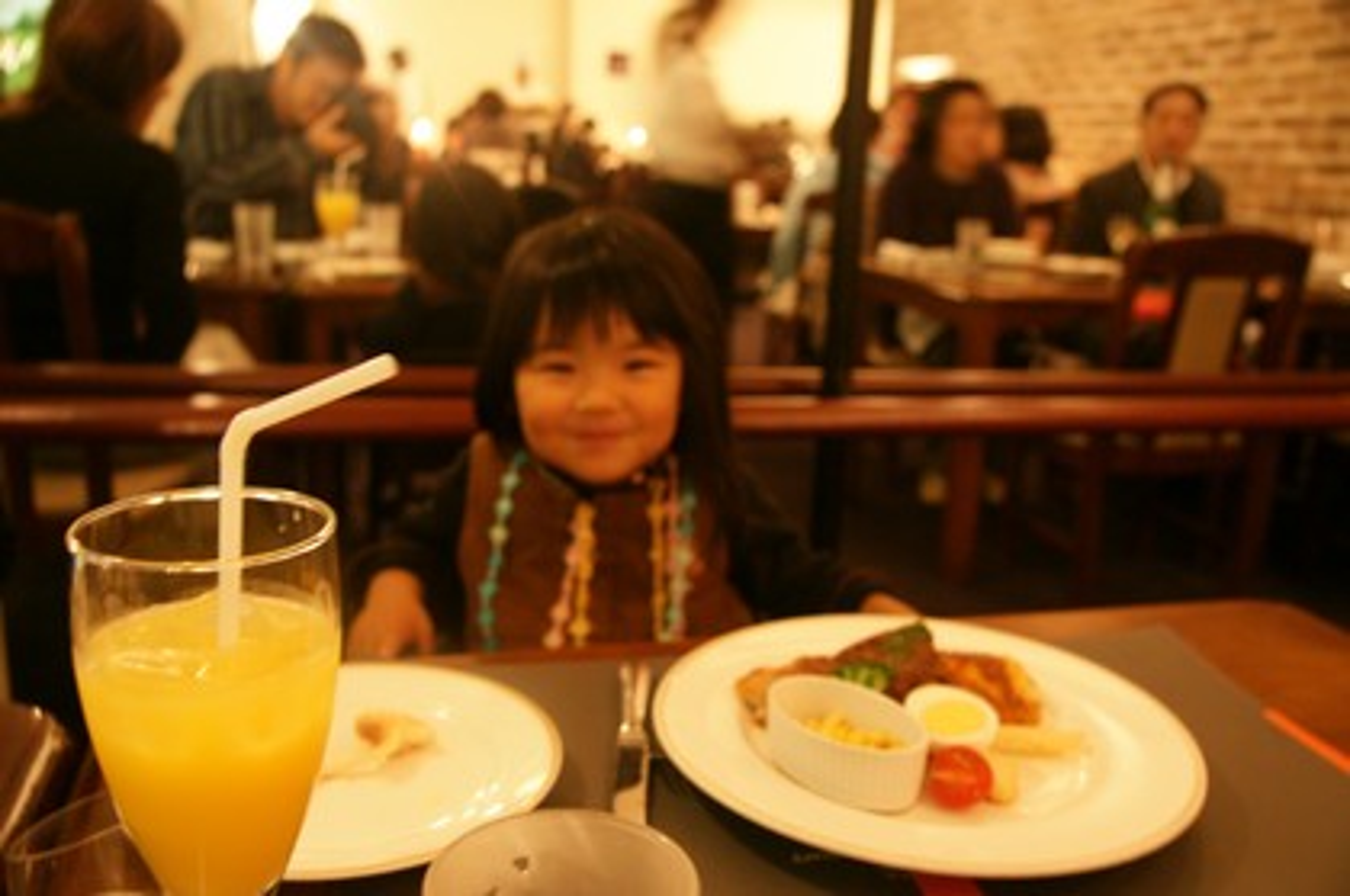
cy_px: 448
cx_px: 675
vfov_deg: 39.9
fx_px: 1236
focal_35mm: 33
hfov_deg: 57.3
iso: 800
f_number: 4.5
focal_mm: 22
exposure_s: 1/1.67
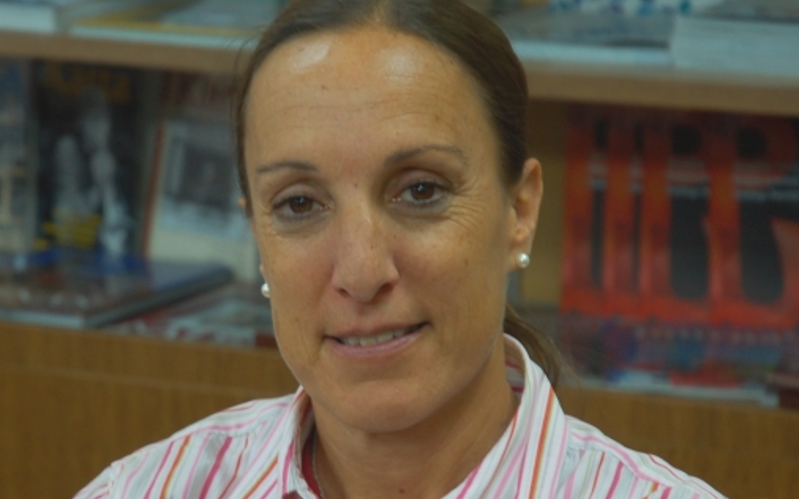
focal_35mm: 131
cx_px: 265
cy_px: 290
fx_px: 2852
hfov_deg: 15.9
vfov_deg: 10.0
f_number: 4.5
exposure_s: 1/15
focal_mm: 62
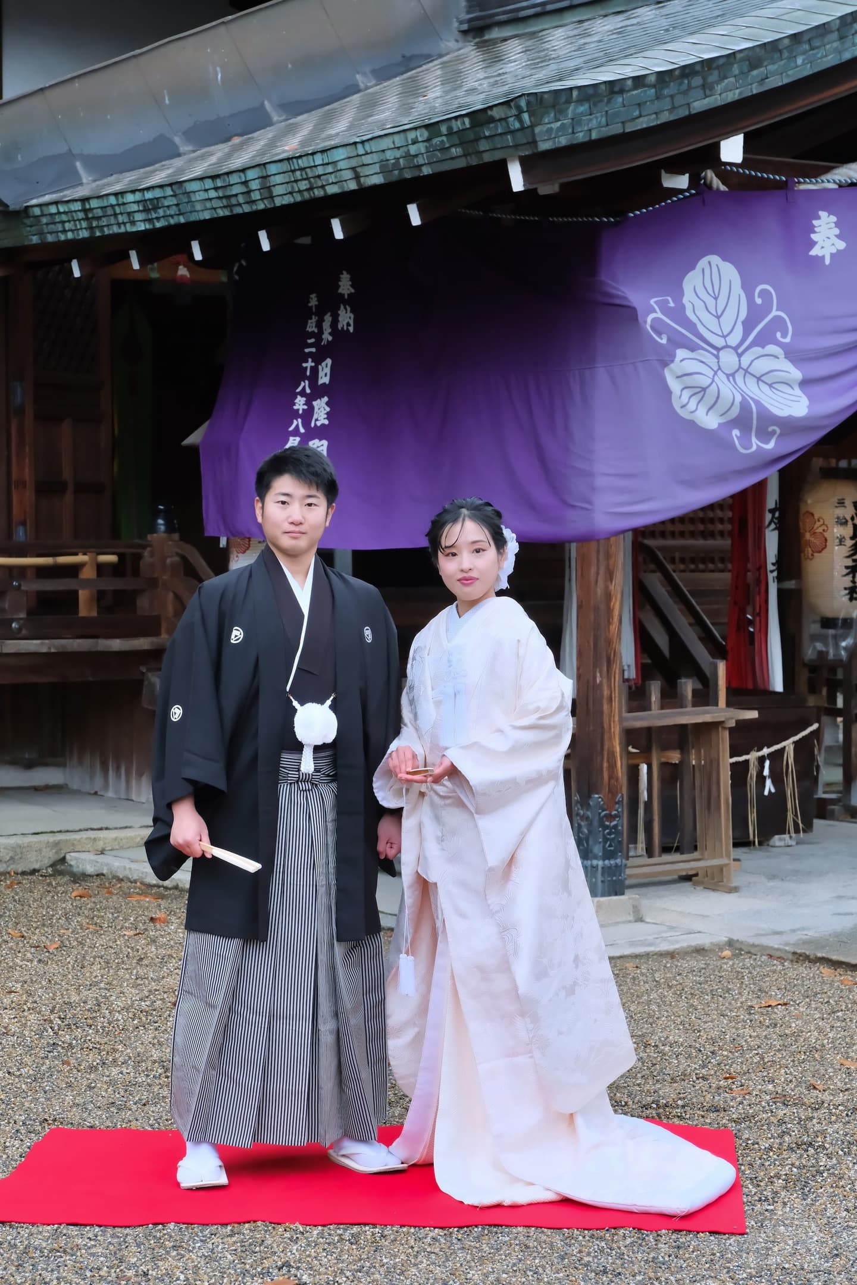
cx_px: 428
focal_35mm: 84
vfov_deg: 24.2
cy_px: 642
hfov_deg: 16.3
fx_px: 2999
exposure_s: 1/250
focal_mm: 56.3
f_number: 6.3
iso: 1600
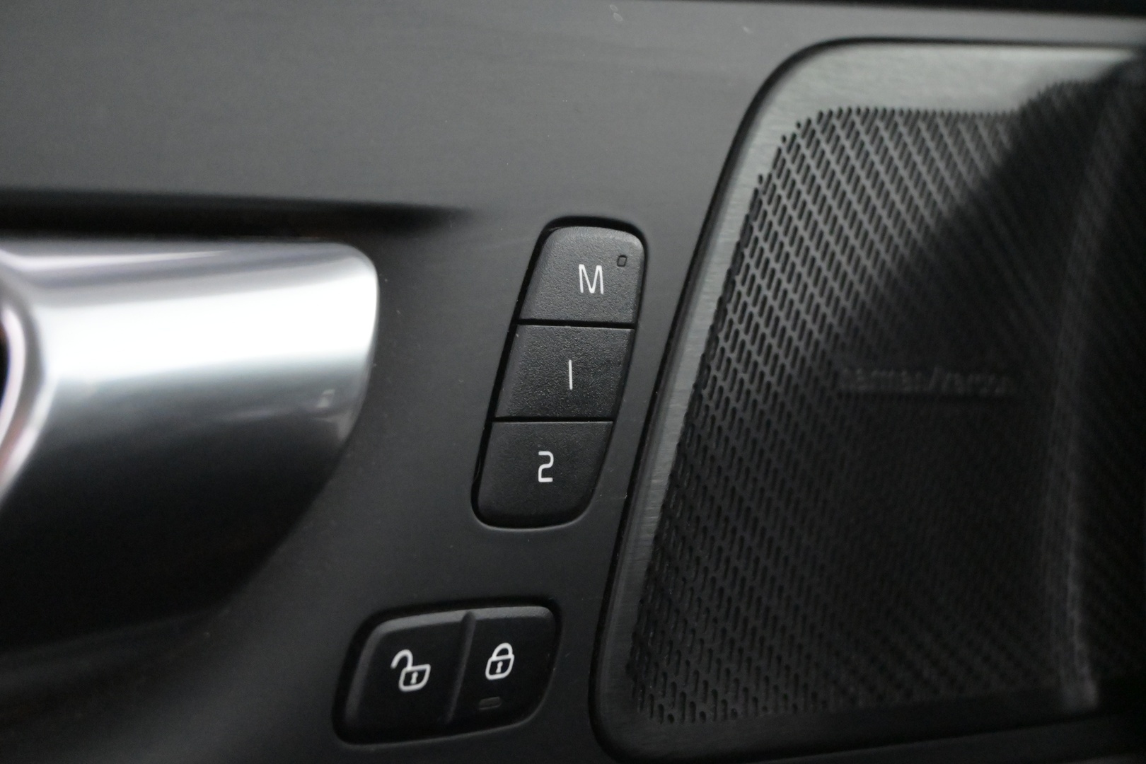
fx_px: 1814
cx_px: 573
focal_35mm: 57
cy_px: 382
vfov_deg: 23.8
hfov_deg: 35.1
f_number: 5.6
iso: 8000
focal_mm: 38
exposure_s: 1/60
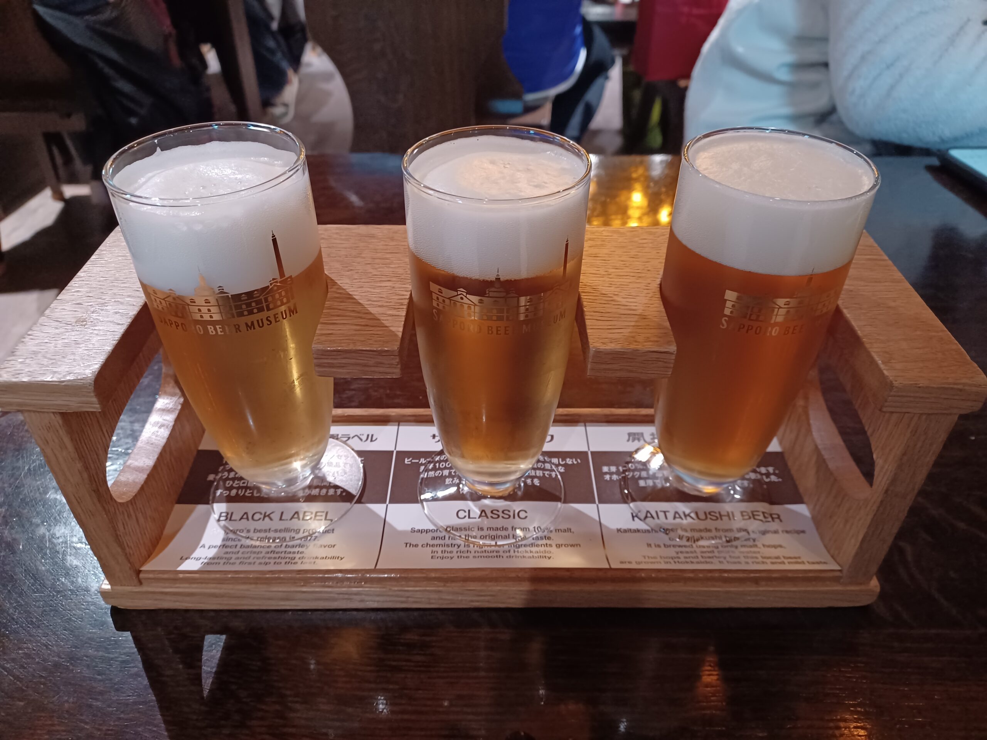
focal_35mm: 25
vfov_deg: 54.9
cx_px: 494
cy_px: 370
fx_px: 713
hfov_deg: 69.4
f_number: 1.8
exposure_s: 1/16.7
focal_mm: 4.6
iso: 1250
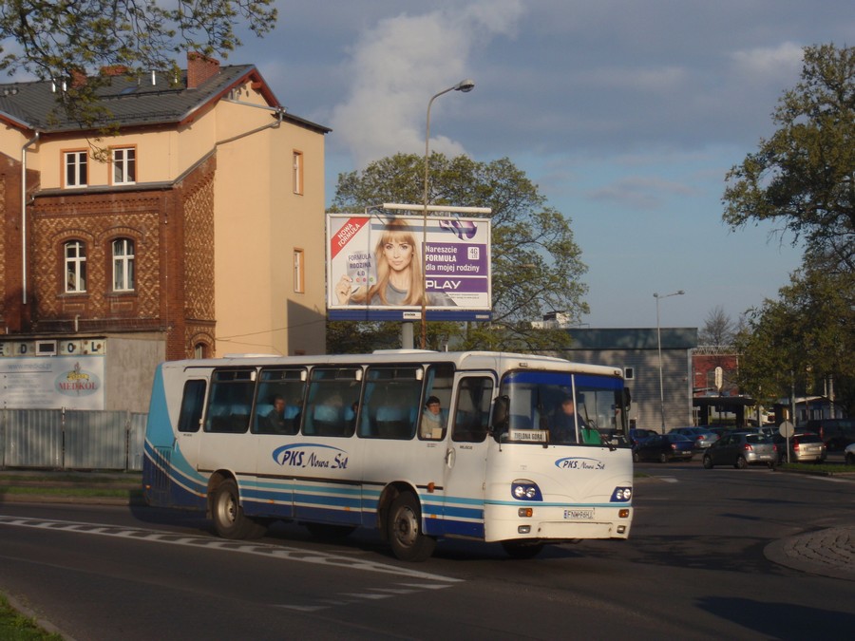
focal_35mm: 70
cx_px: 428
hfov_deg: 27.8
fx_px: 1729
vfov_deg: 21.0
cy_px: 320
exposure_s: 1/500
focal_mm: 12.5
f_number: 4.9
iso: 80
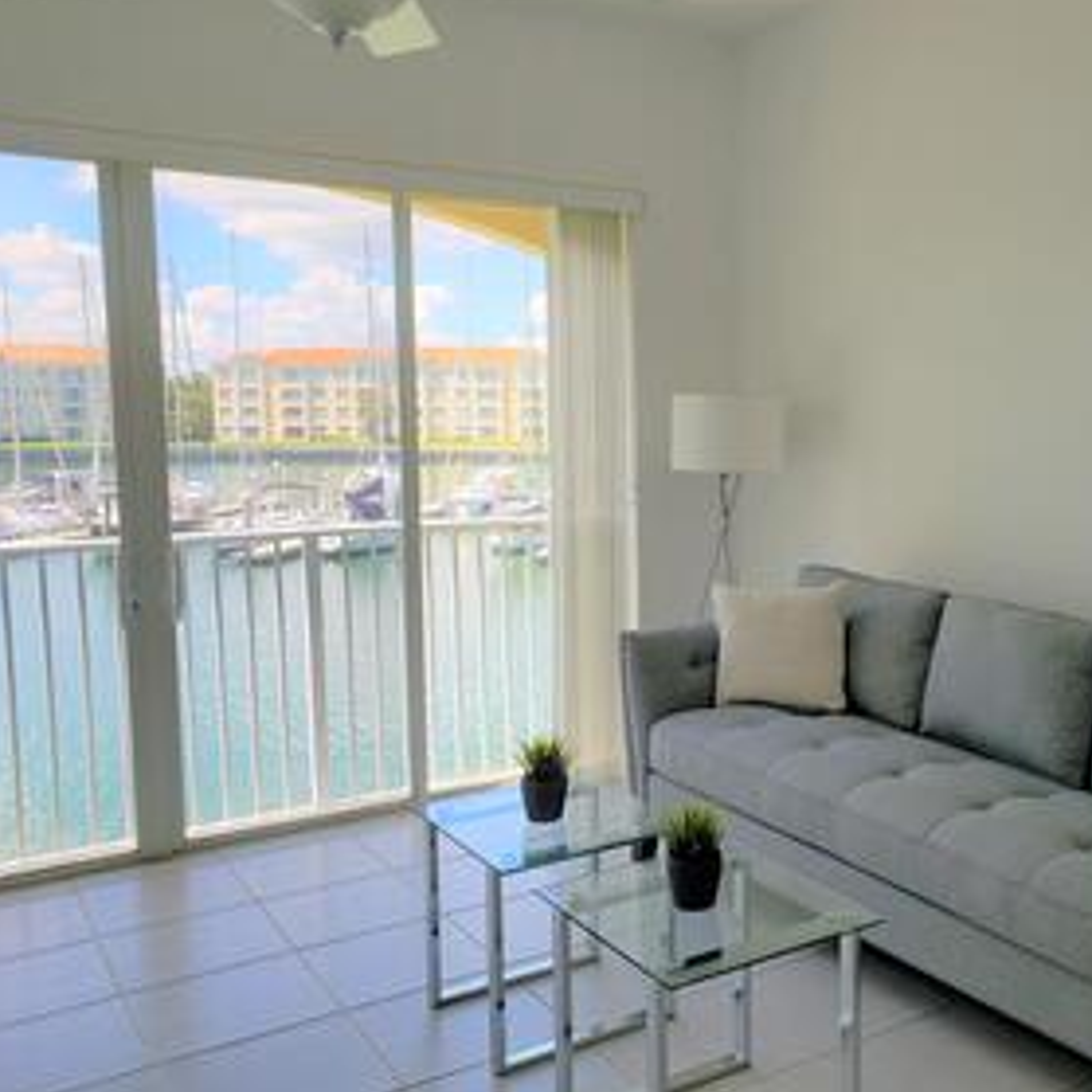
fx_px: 1178
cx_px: 736
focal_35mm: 33
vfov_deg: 49.7
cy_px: 560
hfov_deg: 48.8
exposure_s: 1/438
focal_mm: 4.3
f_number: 2.4
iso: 50
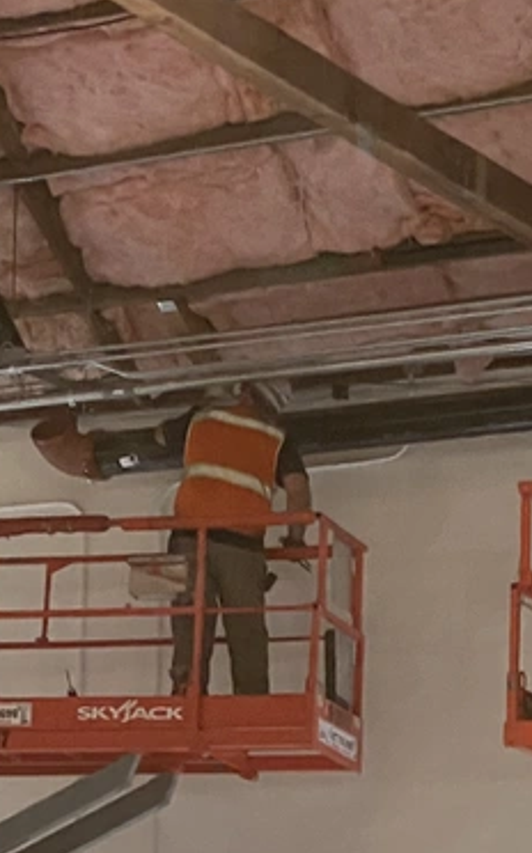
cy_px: 933
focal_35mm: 178
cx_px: 277
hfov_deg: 7.4
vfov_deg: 11.6
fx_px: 4136
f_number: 2
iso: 160
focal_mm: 6
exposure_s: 1/63
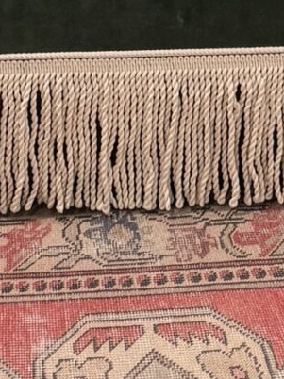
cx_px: 162
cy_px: -558
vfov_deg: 10.8
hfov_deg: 9.7
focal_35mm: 153
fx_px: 1675
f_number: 1.78
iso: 200
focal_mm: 6.76
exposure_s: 1/60
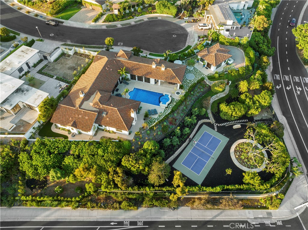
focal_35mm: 24
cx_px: 154
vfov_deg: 56.7
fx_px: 213
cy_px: 115
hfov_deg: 71.6
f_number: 8
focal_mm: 12.29
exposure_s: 1/60
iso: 400
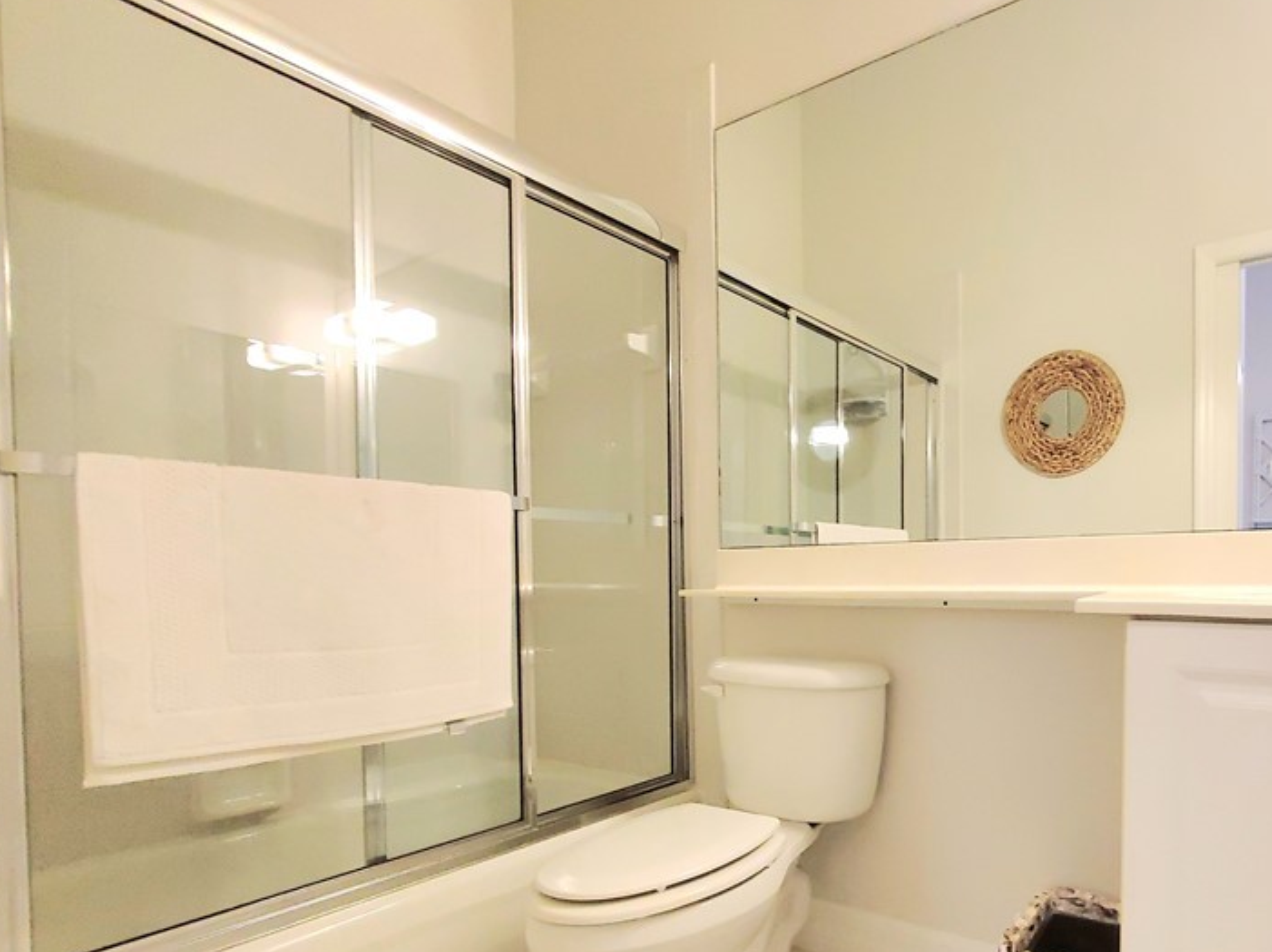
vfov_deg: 67.8
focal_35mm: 19
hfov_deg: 80.2
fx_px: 698
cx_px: 904
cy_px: 582
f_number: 2.2
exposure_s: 1/60.2
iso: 500
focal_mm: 1.8
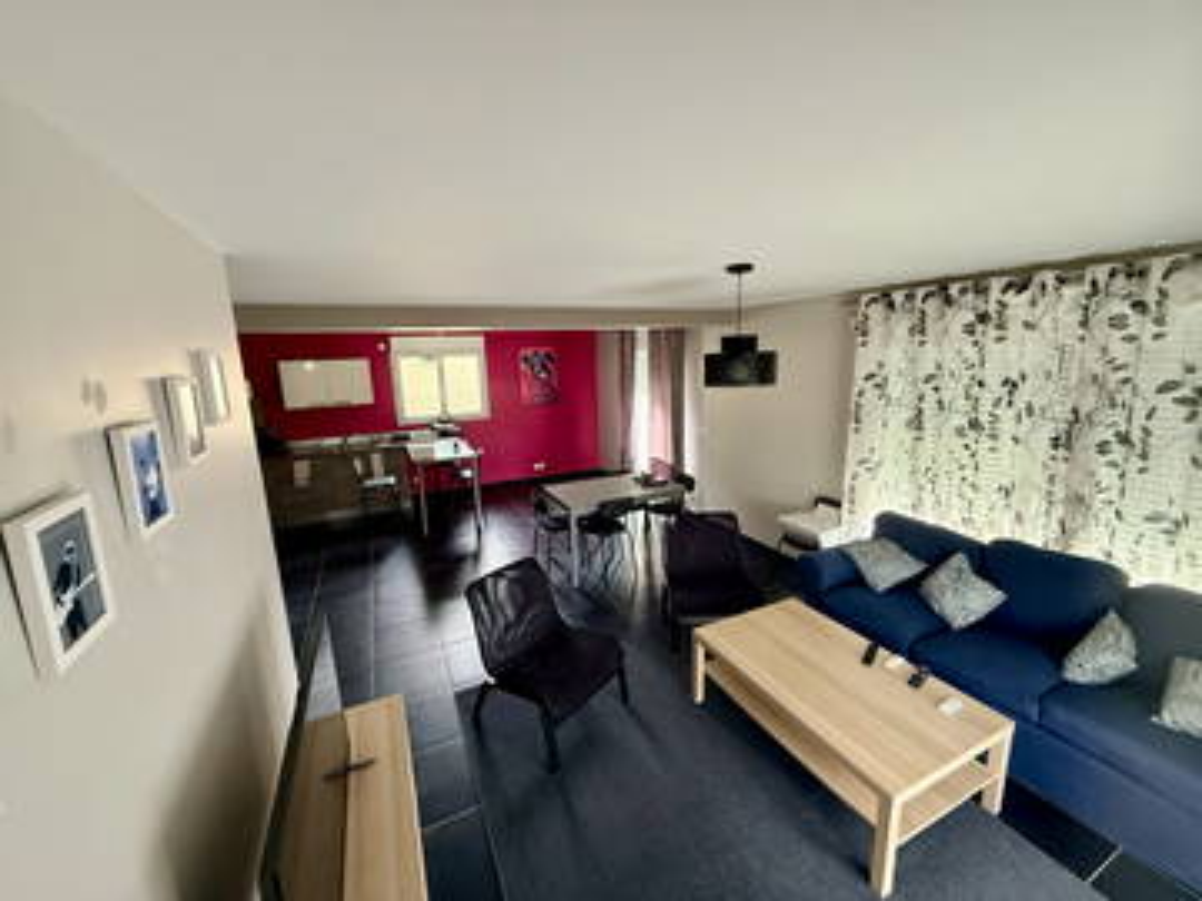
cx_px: 601
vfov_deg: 85.7
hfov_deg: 102.1
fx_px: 486
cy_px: 450
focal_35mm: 14
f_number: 2.2
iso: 320
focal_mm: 2.22
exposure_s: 1/91
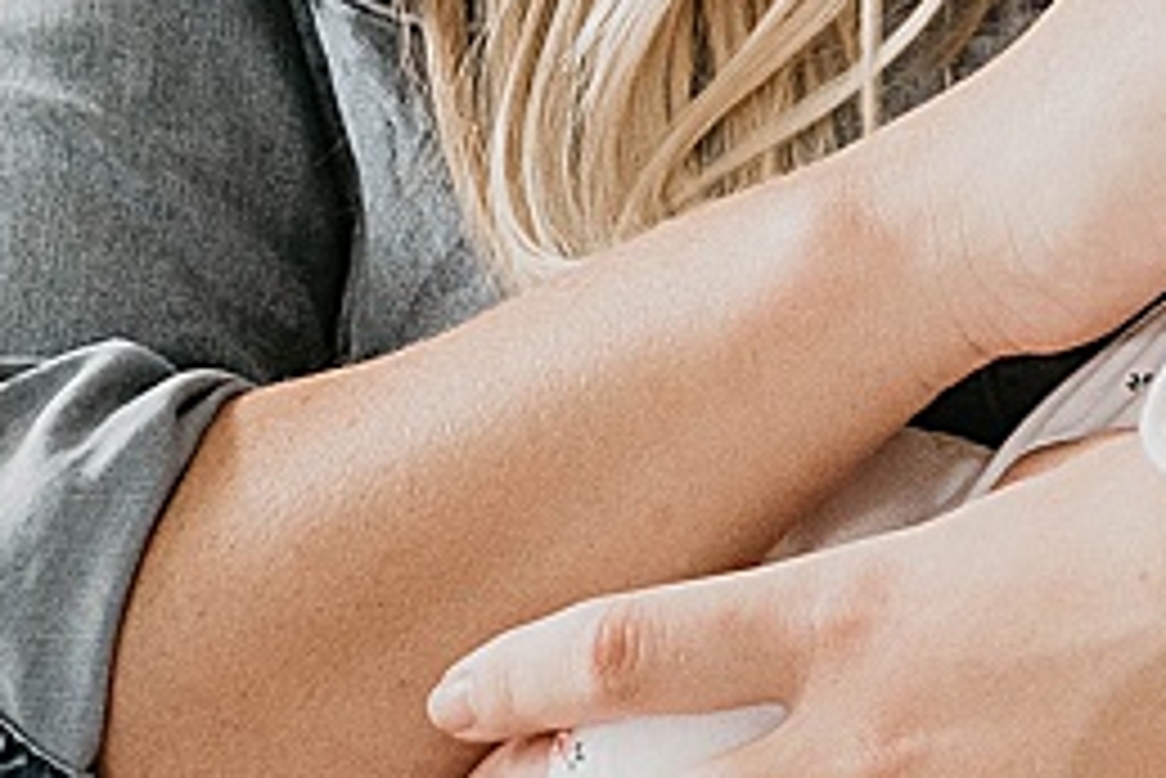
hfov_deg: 9.3
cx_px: 1720
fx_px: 7000
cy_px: -695
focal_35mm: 216
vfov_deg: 6.2
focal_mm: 35
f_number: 2.5
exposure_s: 1/125
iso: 1000
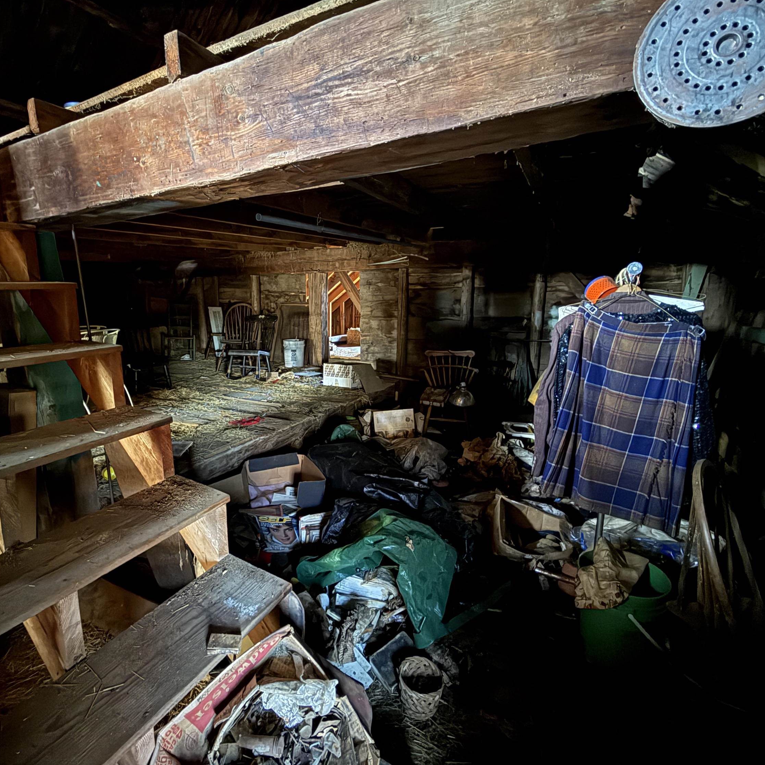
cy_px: 376
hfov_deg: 83.8
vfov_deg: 84.0
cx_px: 351
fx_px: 425
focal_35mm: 17
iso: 1250
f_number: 2.2
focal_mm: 2.22
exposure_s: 1/13
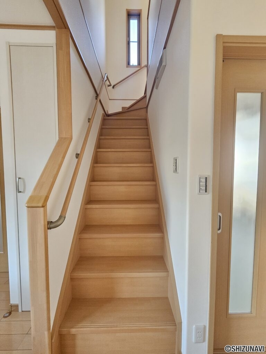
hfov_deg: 89.9
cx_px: 133
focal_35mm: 13
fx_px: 133
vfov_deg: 106.2
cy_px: 177
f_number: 2.2
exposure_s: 1/50
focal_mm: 2.2
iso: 320
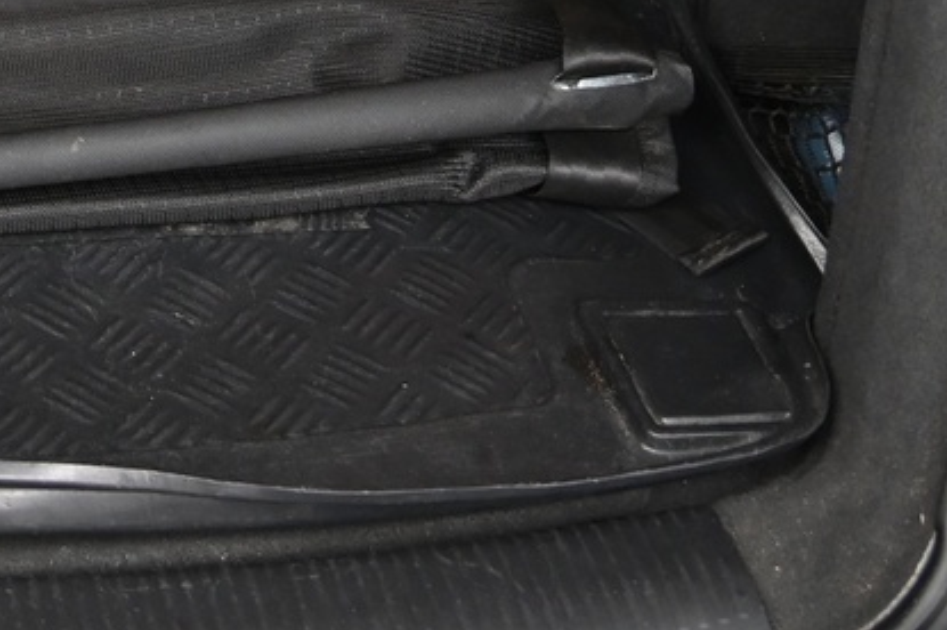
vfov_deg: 13.2
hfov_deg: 19.4
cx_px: -392
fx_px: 2471
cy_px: -470
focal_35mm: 94
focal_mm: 24
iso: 2000
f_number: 4
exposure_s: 1/40
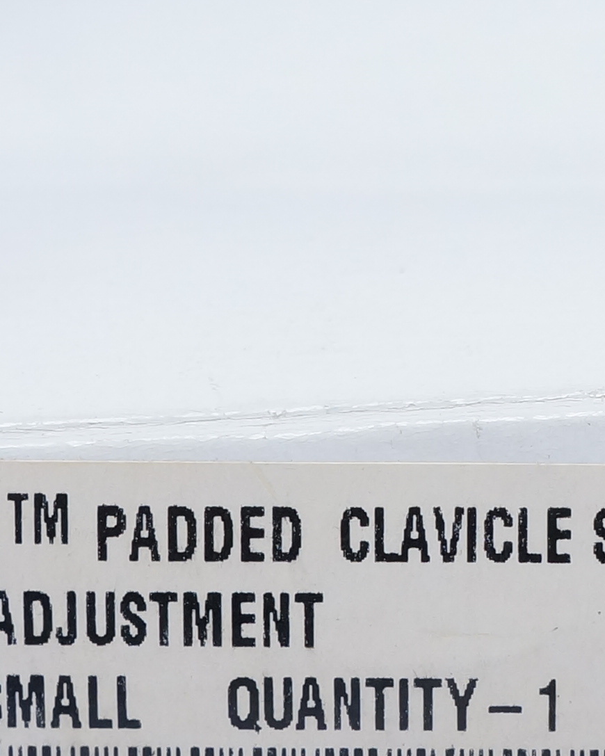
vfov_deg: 13.2
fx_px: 3269
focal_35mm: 146
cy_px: 338
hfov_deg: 10.5
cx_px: 545
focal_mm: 23
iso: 800
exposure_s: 1/50
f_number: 7.1
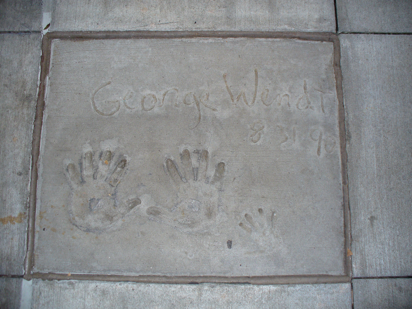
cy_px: 154
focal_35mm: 37
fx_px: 440
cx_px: 206
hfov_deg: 50.1
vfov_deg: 38.7
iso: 100
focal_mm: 6.1
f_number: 2.8
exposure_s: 1/30
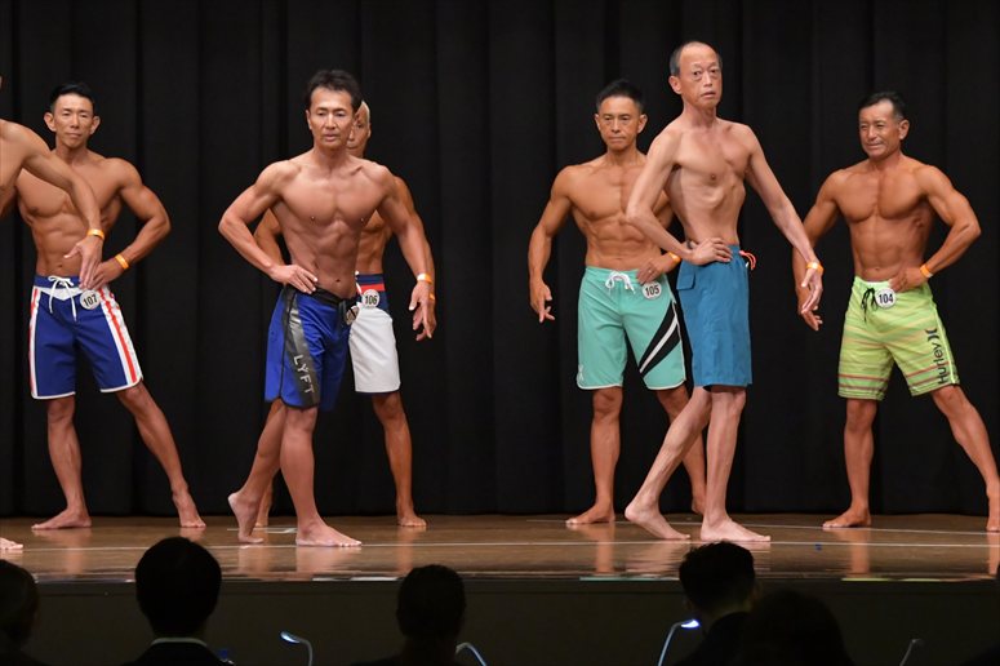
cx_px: 500
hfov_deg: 11.2
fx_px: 5081
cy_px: 333
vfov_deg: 7.5
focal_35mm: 183
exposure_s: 1/400
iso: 6400
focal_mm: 122
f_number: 5.6
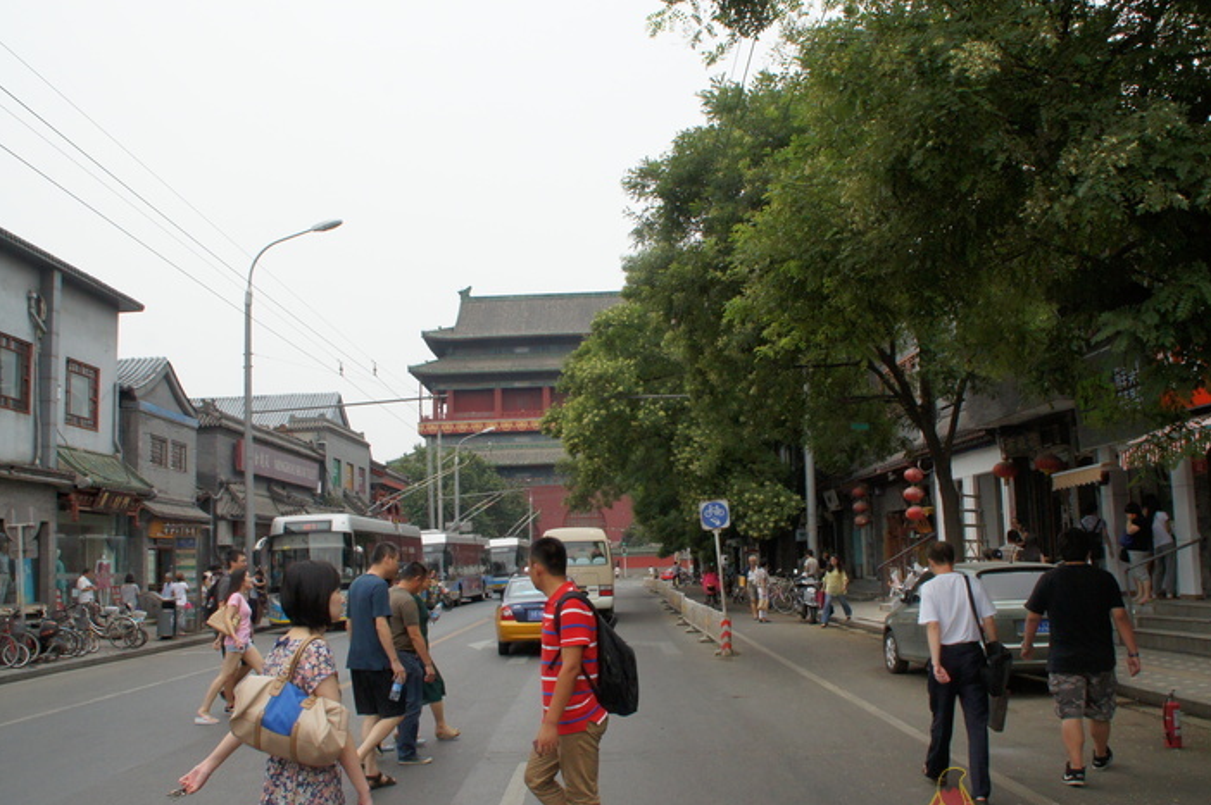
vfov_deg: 43.5
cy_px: 442
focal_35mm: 30
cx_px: 611
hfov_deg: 62.0
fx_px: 1008
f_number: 11
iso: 800
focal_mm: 18
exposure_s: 1/800
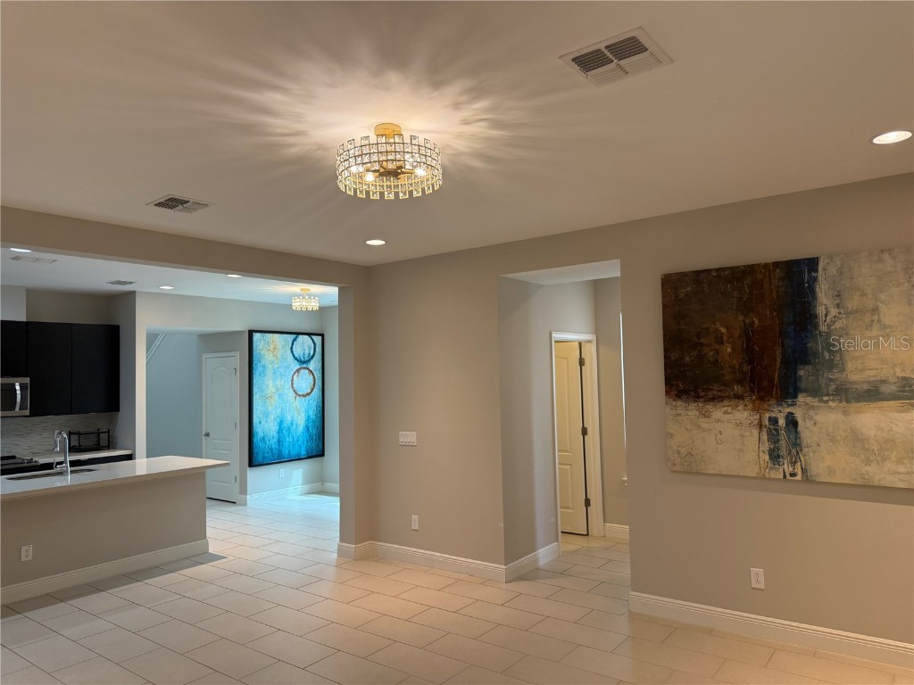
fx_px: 634
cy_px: 342
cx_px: 457
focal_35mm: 24
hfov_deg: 71.6
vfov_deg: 56.8
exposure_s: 1/120
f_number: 1.78
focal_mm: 6.76
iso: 160
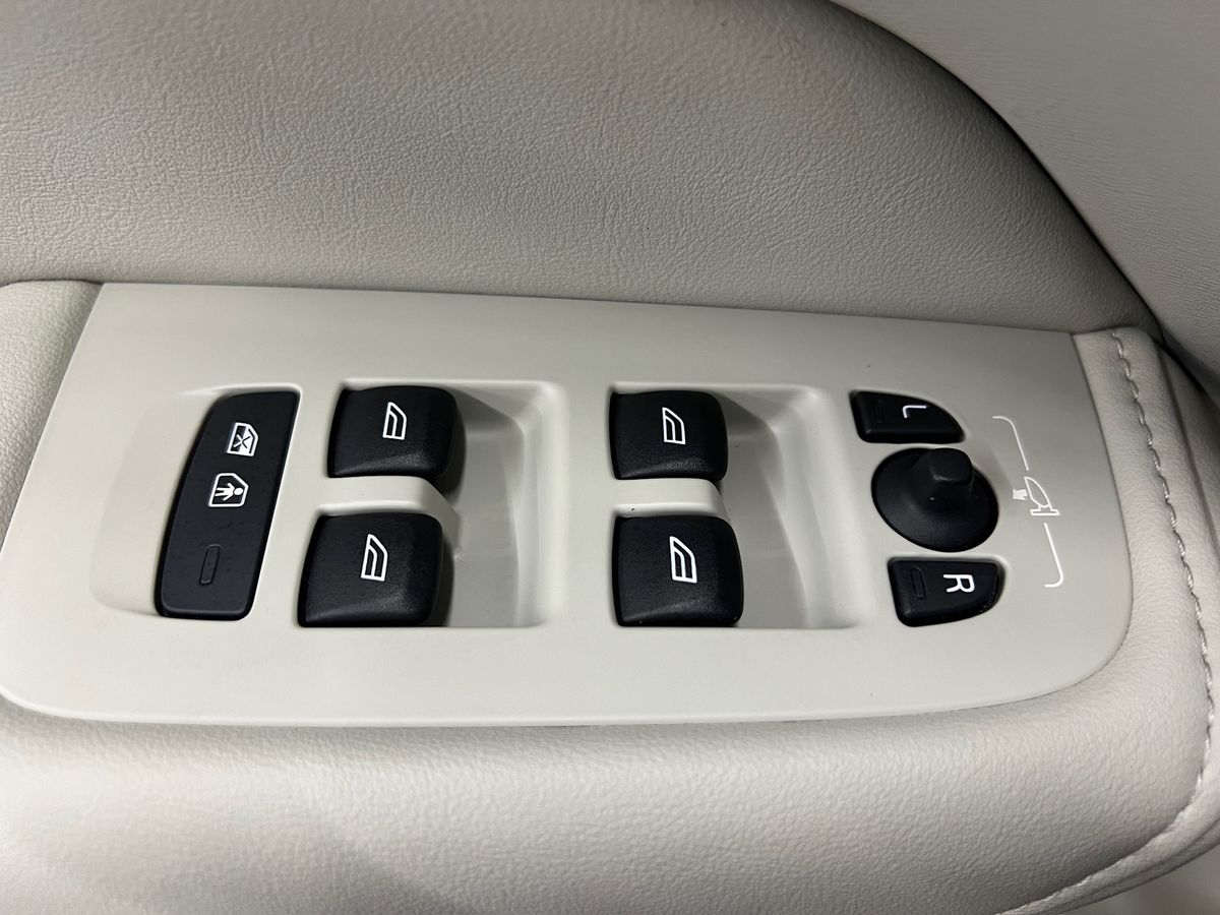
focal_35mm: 26
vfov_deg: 53.1
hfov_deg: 67.3
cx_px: 610
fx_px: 916
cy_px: 458
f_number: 1.5
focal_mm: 5.7
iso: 125
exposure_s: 1/51
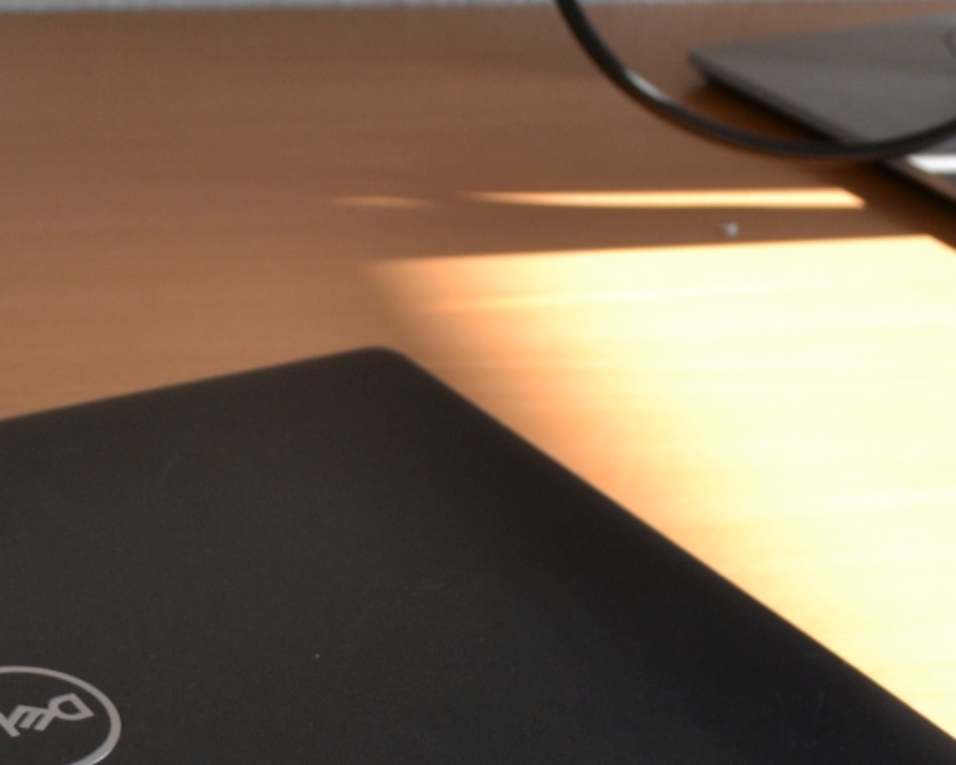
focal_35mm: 84
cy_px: 661
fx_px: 2377
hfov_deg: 21.7
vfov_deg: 18.0
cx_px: -50
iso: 320
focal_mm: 20
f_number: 5.6
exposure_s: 1/125
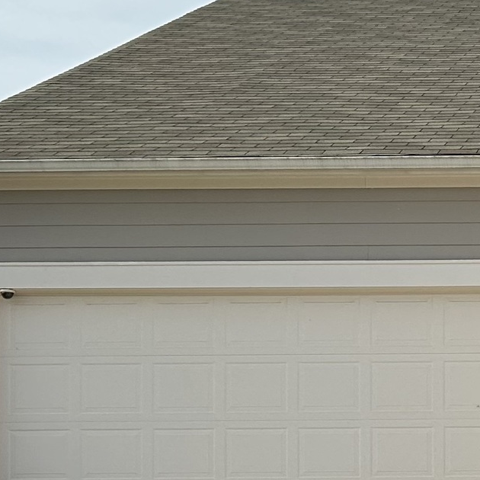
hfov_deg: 14.4
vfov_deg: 15.4
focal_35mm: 112
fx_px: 1757
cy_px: 395
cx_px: 750
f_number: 1.5
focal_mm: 5.7
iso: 50
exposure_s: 1/4630
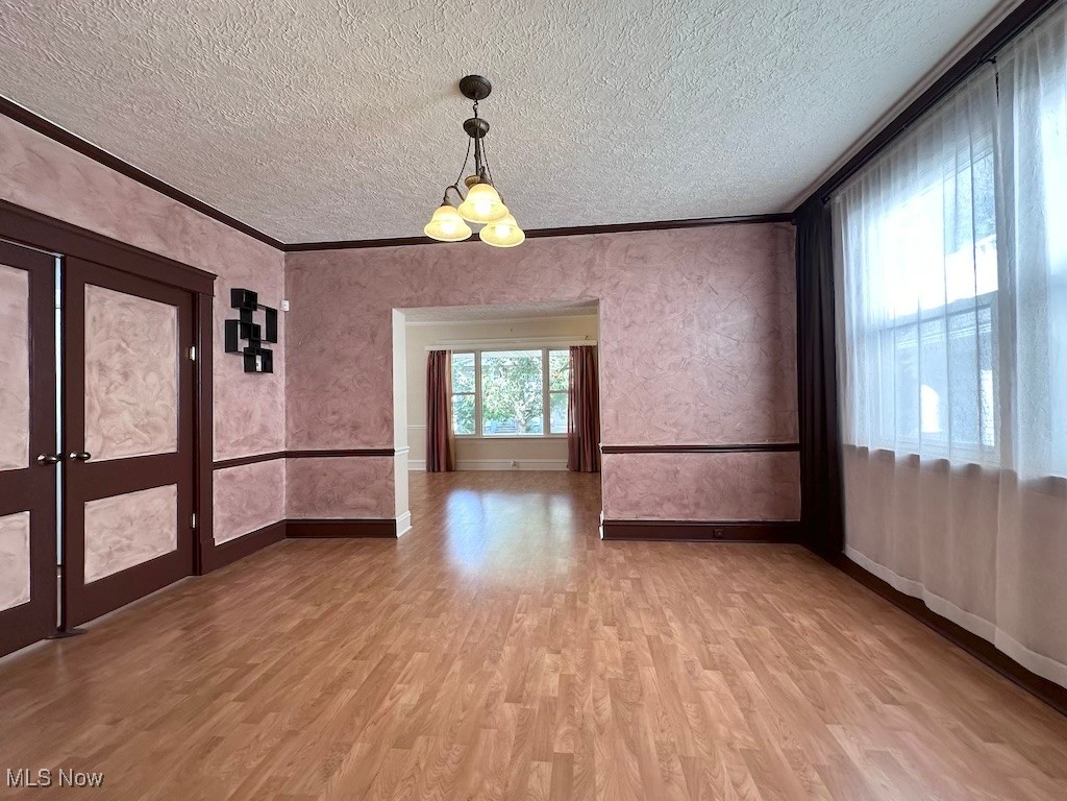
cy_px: 400
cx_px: 534
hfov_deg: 102.1
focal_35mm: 14
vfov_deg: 85.7
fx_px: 432
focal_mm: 2.22
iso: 160
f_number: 2.2
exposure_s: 1/120
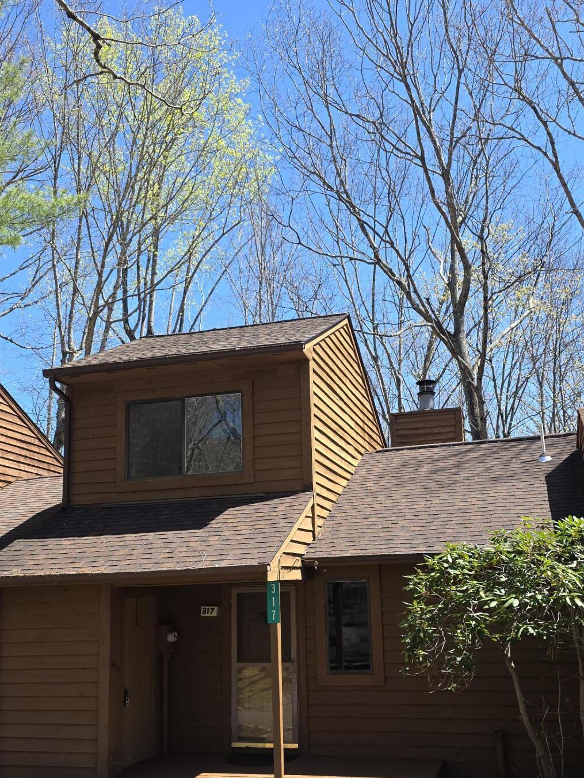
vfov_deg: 53.6
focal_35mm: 34
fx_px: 765
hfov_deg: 41.8
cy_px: 468
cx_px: 307
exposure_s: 1/325
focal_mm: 6.3
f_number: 1.7
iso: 12
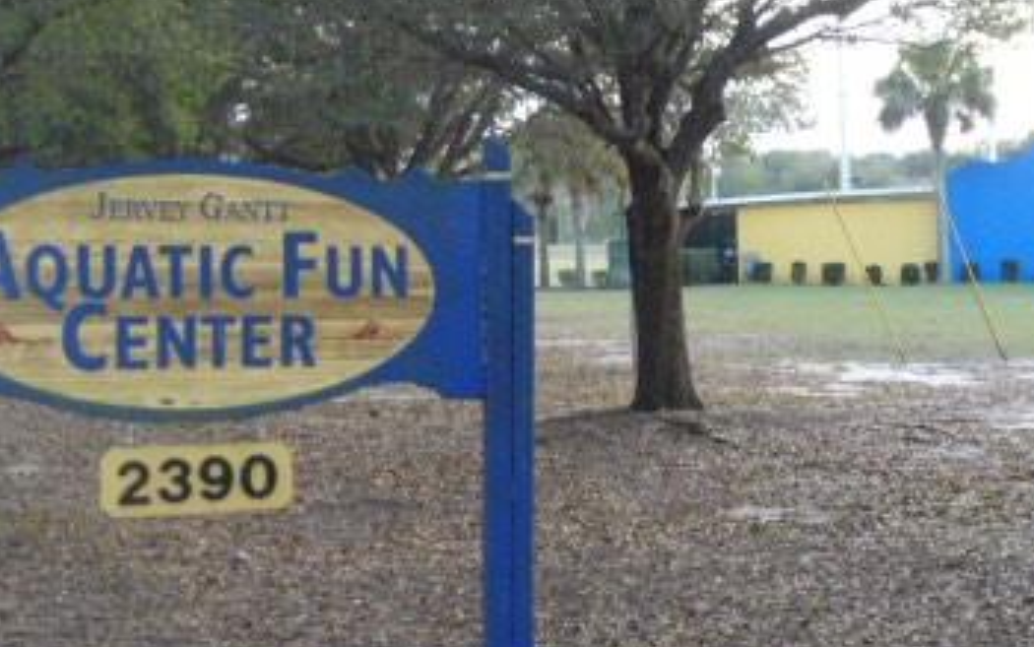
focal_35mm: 64
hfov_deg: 32.0
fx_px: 1804
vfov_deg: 20.3
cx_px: 558
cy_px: 263
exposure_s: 1/60
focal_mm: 5.9
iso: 640
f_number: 3.6
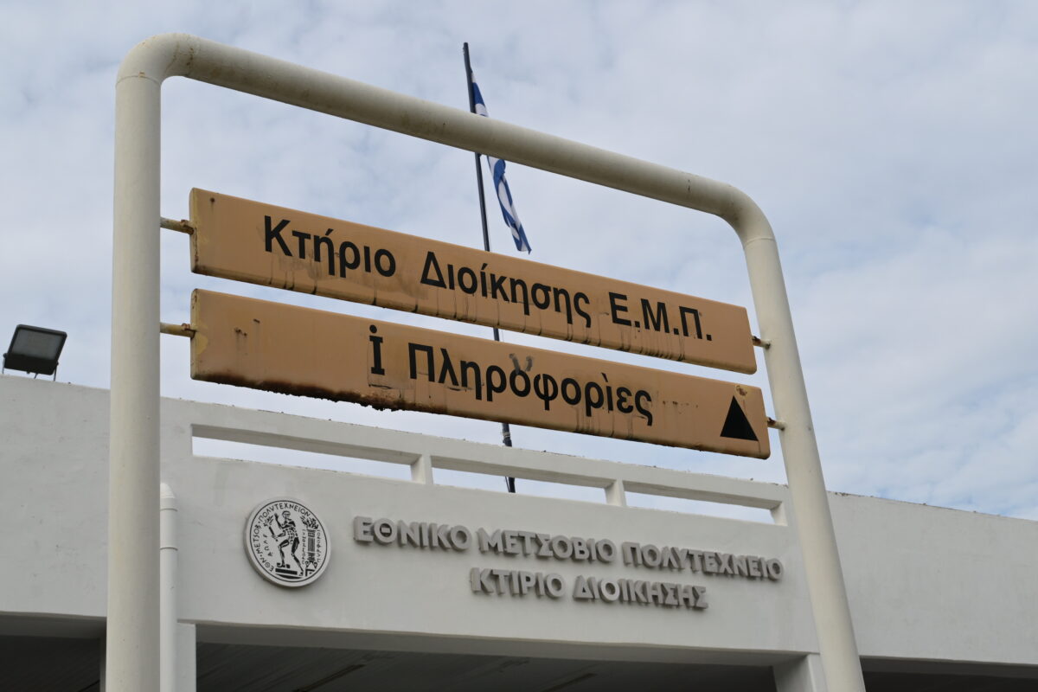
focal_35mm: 48
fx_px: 1384
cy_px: 346
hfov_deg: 41.1
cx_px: 519
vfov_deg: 28.1
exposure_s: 1/800
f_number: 9
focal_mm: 32.5
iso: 400
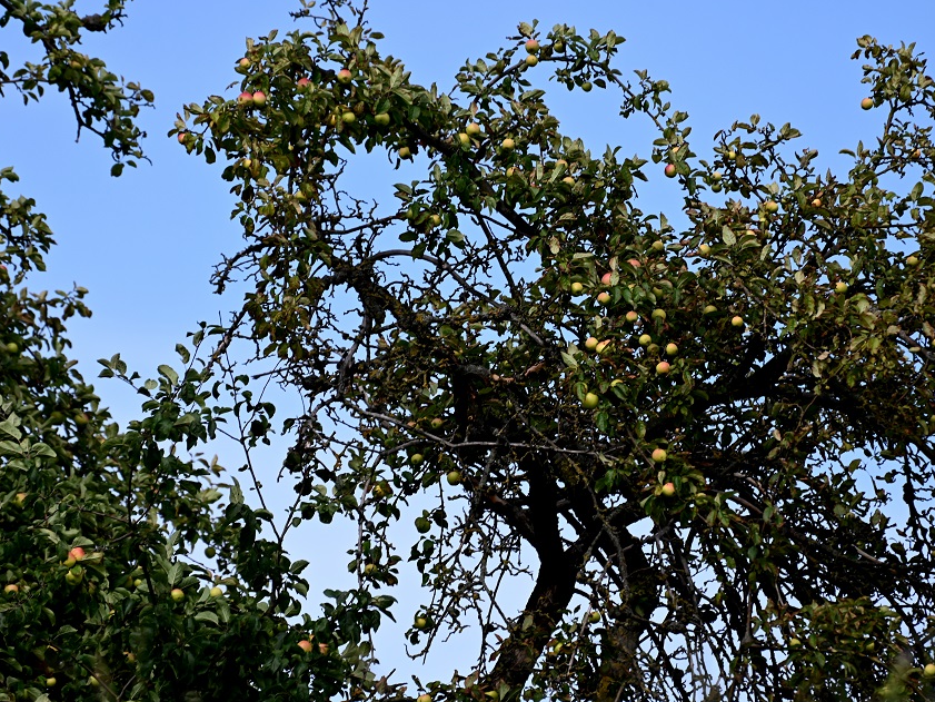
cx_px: 457
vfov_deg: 4.6
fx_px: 8807
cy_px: 350
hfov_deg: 6.1
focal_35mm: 326
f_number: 5.6
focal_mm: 300
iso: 280
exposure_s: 1/1000
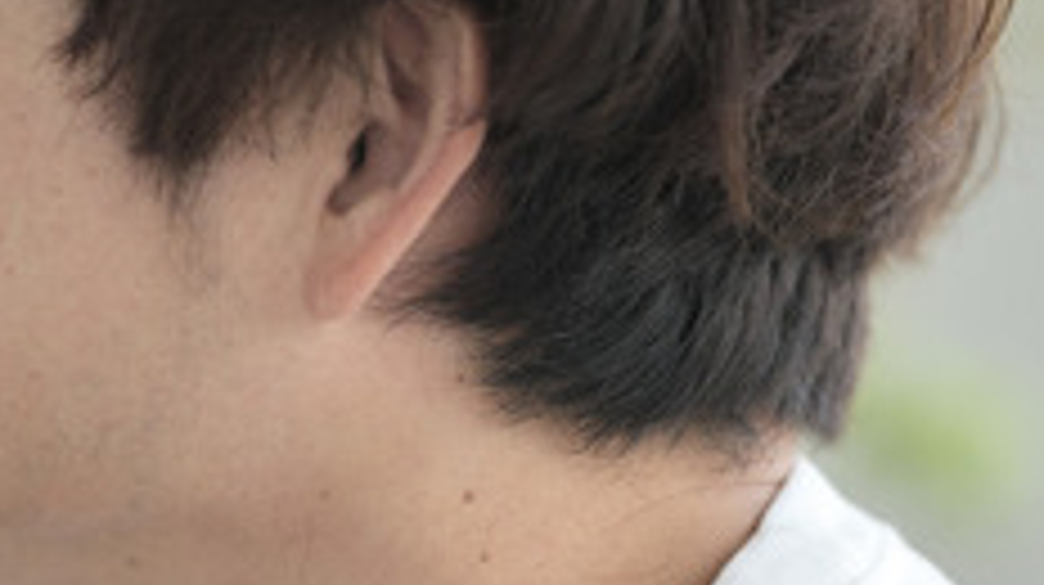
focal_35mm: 311
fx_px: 8601
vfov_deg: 3.9
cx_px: 225
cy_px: 693
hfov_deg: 6.9
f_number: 2
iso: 500
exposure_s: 1/400
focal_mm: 110
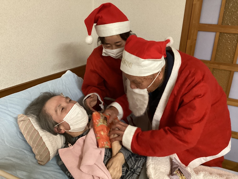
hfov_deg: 58.4
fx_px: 213
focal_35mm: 31
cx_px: 119
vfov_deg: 45.4
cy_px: 90
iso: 400
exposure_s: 1/30
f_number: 2.4
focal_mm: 3.3
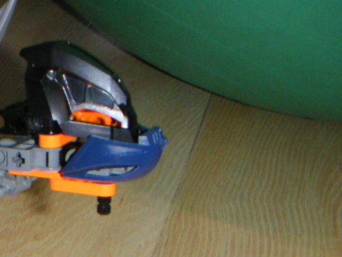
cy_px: 265
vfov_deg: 15.6
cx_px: -43
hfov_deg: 20.0
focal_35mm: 93
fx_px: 919
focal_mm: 5.1
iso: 200
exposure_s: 1/45
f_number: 6.7
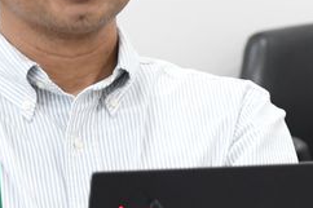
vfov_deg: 2.3
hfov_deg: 3.4
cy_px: 19
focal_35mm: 601
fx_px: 5222
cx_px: 36
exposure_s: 1/30
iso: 1600
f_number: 5.3
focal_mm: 95
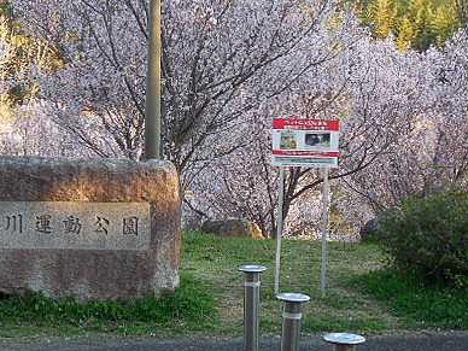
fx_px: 1203
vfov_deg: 16.6
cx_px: 175
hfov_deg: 22.0
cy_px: 115
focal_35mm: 89
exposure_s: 1/60
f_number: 4.2
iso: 125
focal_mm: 9.8
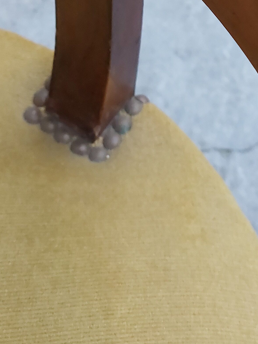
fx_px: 706
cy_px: -114
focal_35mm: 71
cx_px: 251
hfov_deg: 20.2
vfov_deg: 23.8
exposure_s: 1/100
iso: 250
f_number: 1.8
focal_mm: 5.23
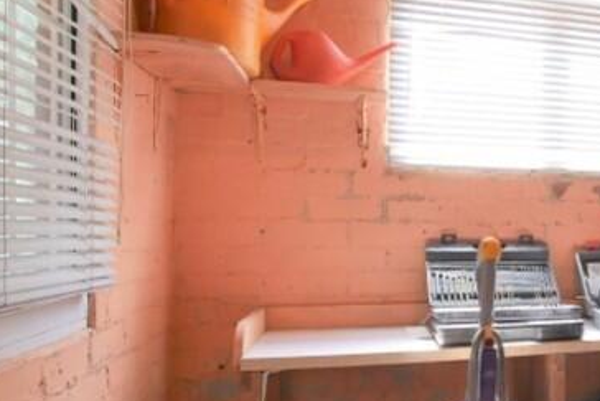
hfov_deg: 38.3
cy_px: 227
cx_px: 676
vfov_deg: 32.6
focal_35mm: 41
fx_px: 684
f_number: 4
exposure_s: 1/60
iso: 400
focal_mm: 7
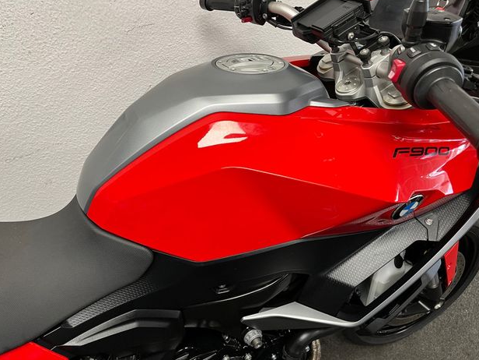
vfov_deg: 51.3
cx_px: 233
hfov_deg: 65.3
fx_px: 374
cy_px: 175
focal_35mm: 27
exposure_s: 1/50
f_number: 1.6
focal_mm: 5.1
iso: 100
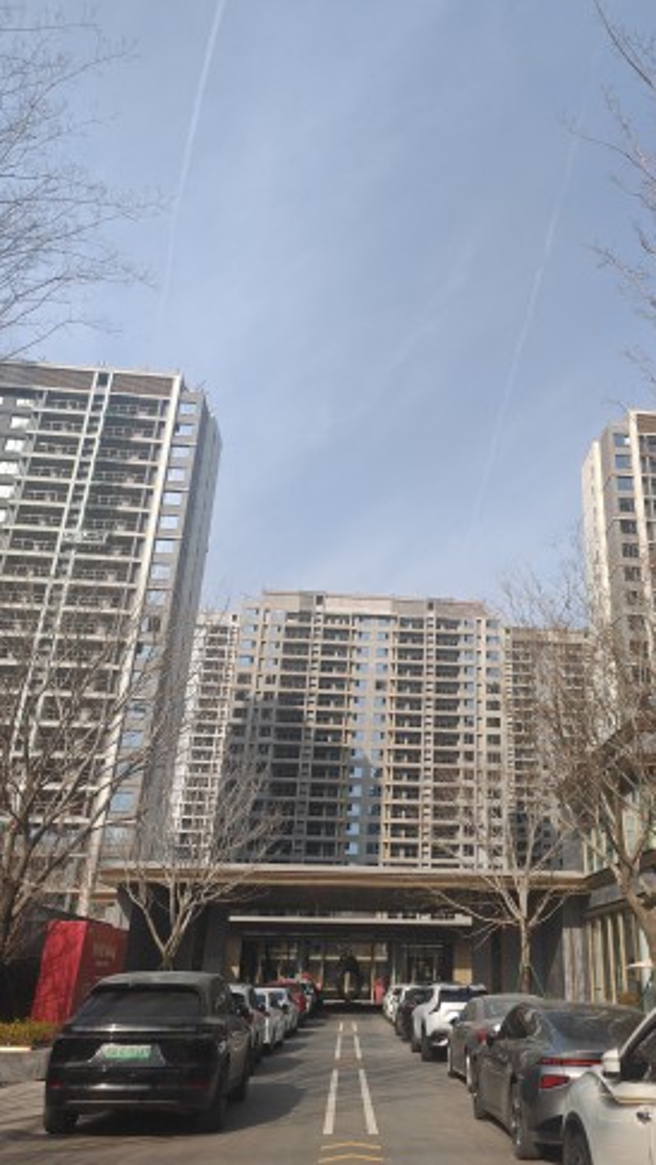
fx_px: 835
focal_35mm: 27
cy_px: 606
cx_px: 460
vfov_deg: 69.8
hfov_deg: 42.1
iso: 51
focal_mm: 7.62
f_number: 1.6
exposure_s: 1/2292
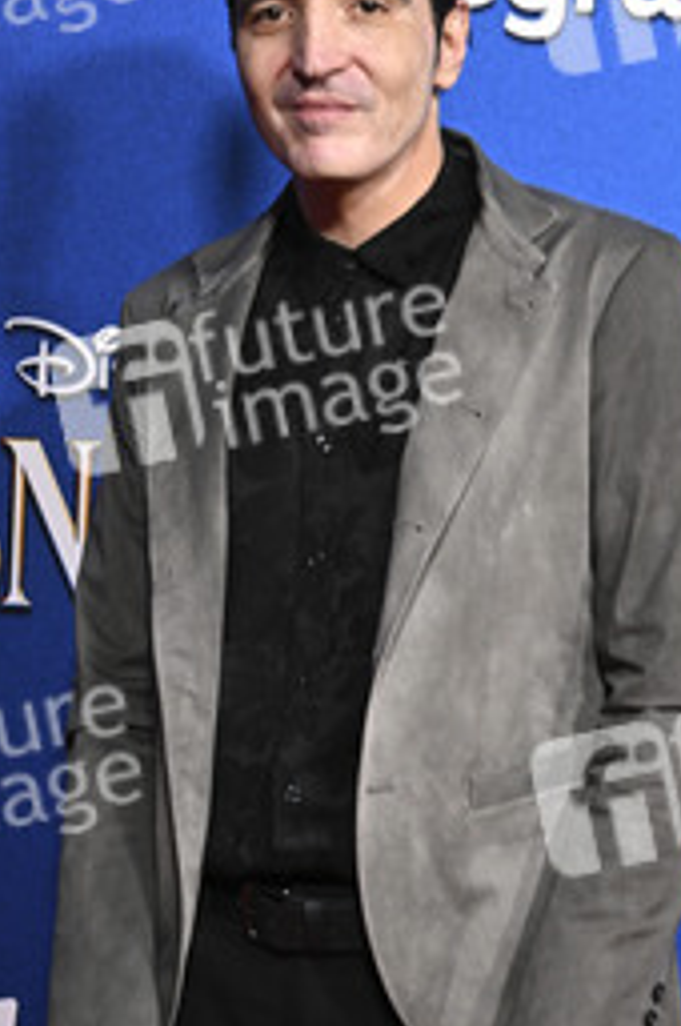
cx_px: 373
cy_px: 581
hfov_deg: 12.6
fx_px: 3073
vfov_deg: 18.9
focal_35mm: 108
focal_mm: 69
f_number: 4.5
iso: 3200
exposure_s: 1/250
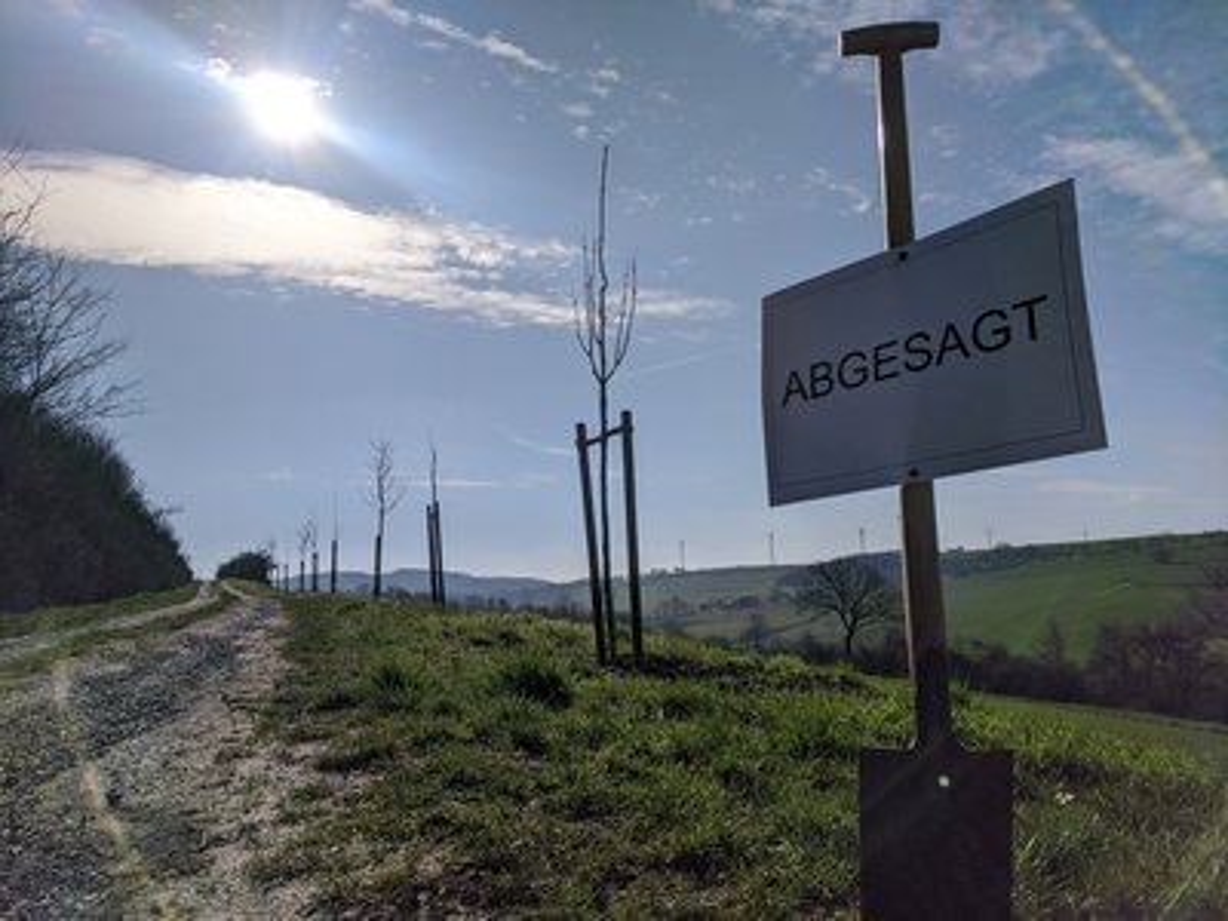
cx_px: 614
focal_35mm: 26
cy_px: 460
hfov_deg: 67.3
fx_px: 922
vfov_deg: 53.1
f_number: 2
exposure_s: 1/31250
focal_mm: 4.67
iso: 123
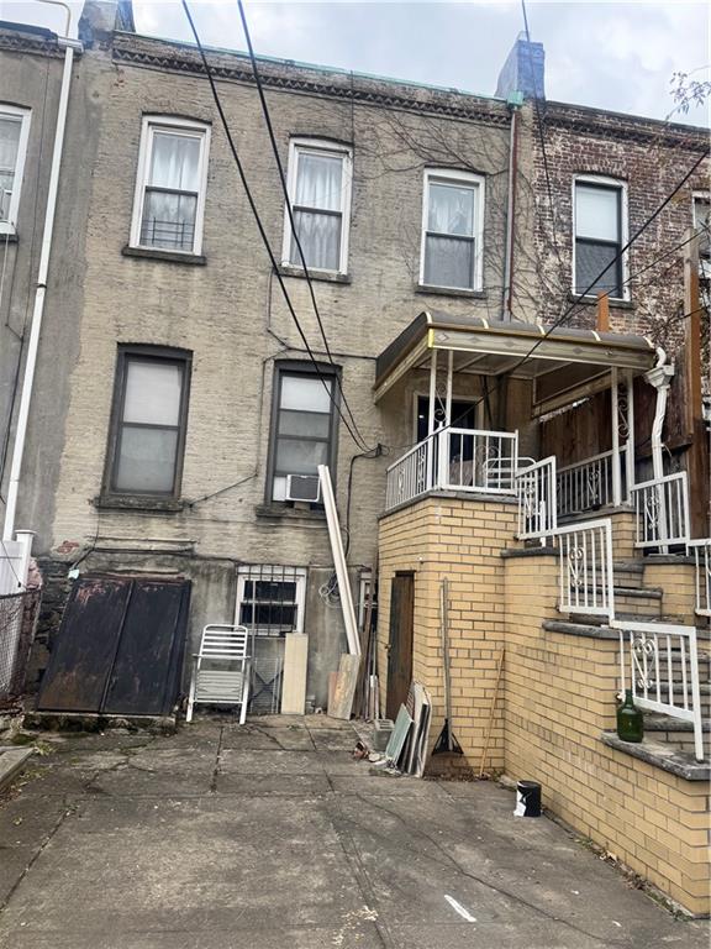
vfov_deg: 71.6
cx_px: 356
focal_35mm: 24
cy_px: 474
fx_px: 657
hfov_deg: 56.8
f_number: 1.78
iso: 80
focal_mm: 6.76
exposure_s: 1/436
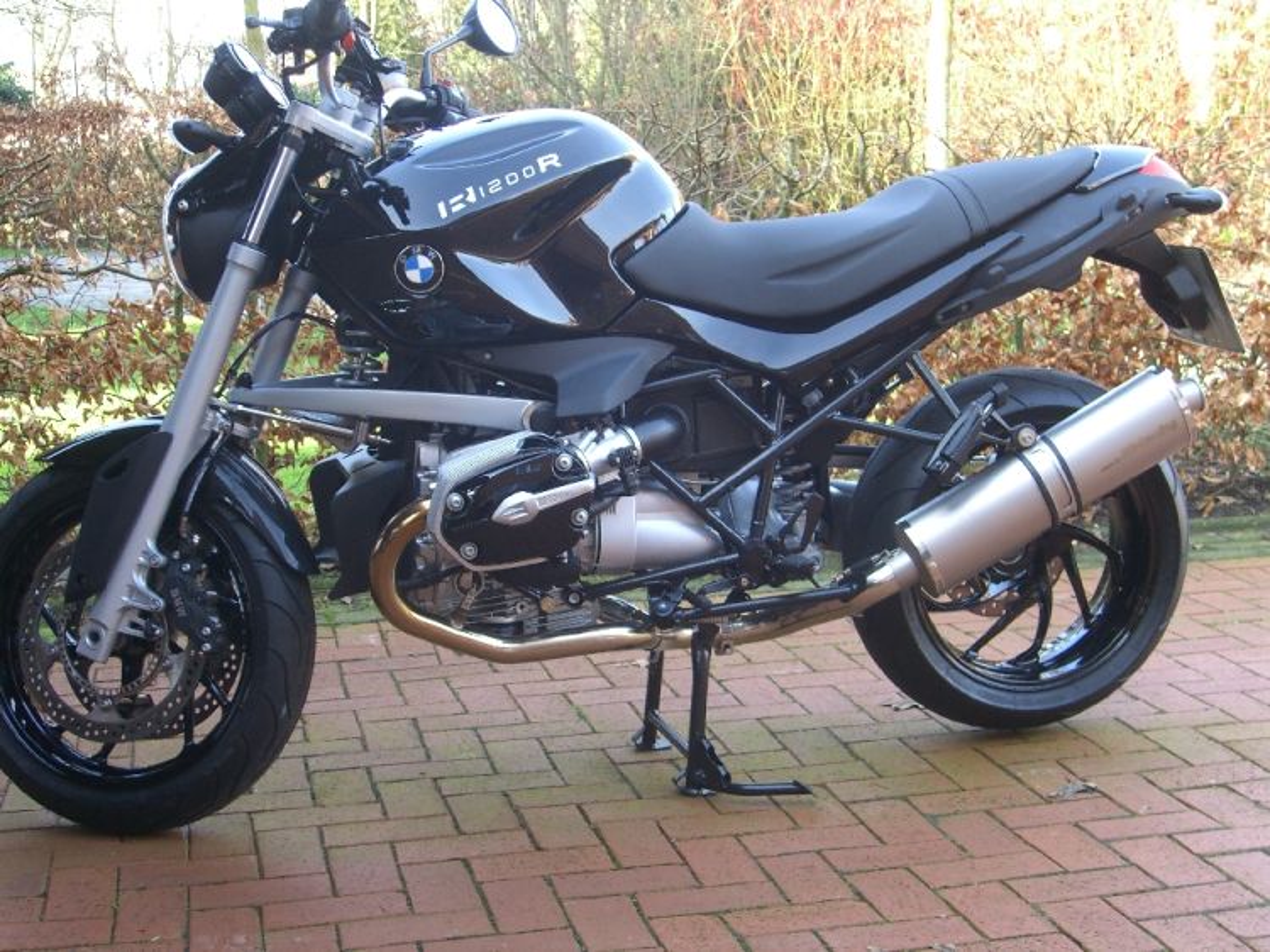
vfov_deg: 25.6
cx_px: 635
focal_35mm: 57
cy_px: 476
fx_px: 2091
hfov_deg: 33.8
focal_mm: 11.8
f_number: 3.6
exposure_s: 1/60
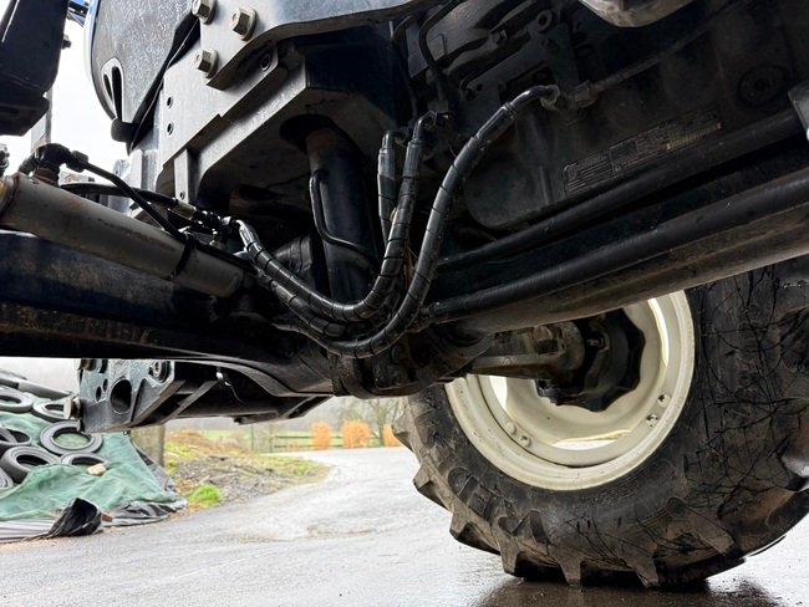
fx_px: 561
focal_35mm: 24
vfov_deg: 56.8
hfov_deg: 71.6
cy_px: 304
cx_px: 404
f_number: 1.78
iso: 200
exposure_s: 1/61
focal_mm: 6.76
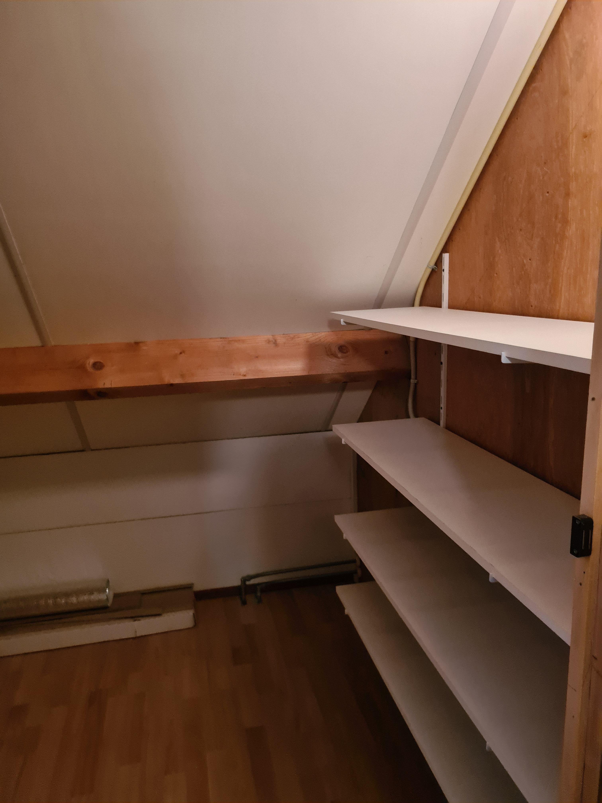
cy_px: 402
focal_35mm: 26
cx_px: 301
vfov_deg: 67.3
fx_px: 603
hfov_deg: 53.1
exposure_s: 1/25
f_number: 1.8
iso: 640
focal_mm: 5.4
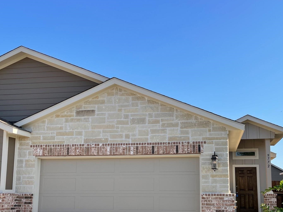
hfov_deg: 47.8
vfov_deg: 36.2
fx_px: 319
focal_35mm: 39
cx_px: 159
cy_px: 153
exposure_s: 1/2398
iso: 32
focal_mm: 4.2
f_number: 1.6
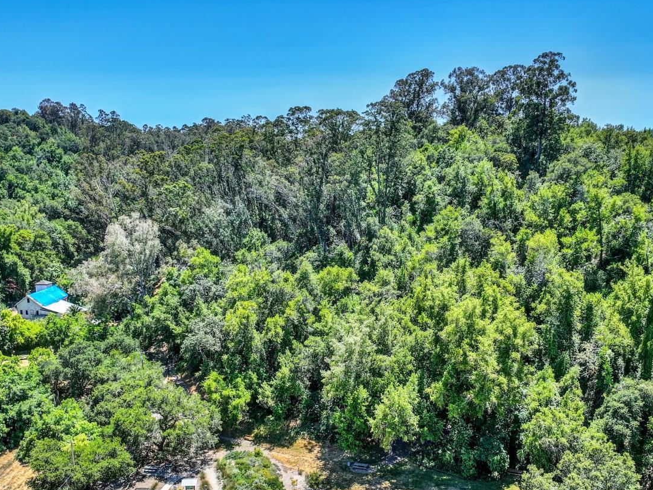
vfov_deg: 42.3
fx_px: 622
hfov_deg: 55.3
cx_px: 308
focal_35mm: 33
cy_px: 331
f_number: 2.8
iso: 150
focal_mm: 12.3
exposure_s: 1/2000
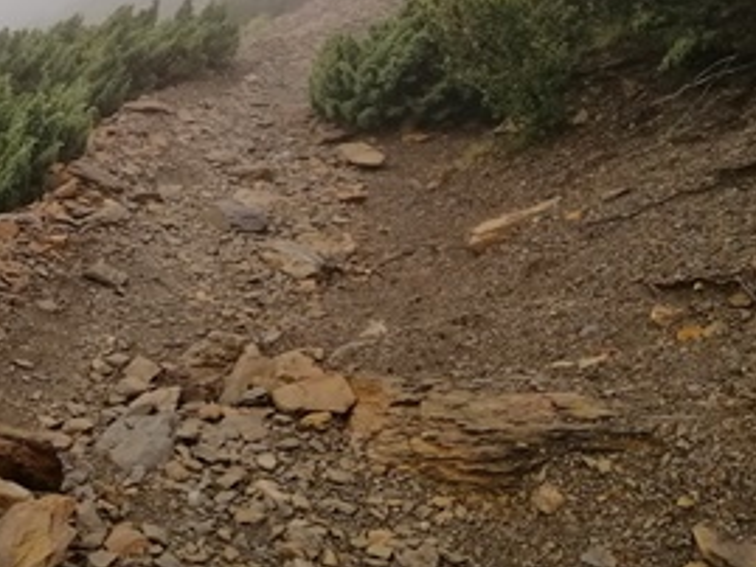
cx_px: 31
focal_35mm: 58
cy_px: 109
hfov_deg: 31.2
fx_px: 1267
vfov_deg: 24.8
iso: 50
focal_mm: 3.81
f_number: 2.2
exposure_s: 1/150
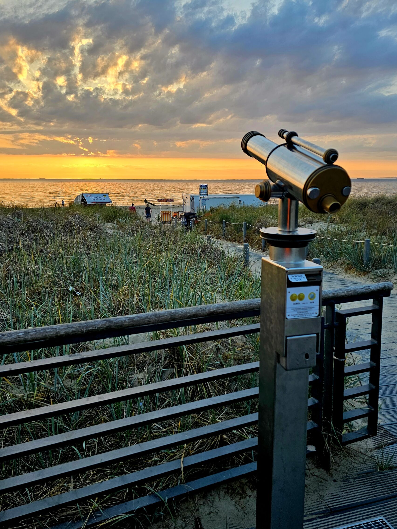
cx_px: 197
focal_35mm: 26
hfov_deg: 53.0
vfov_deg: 67.1
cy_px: 232
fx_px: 398
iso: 20
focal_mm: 6.3
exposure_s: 1/182
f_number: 1.7
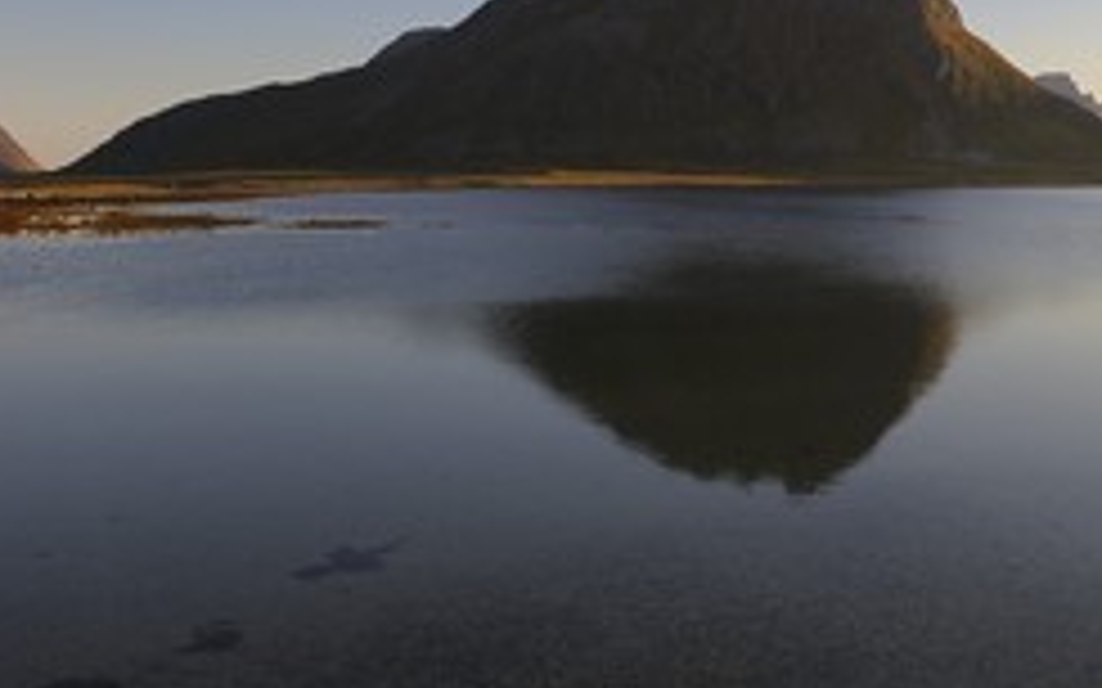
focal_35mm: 42
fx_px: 1261
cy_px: 355
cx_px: 900
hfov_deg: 44.6
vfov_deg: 30.5
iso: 200
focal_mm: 24
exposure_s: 1/100
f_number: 11
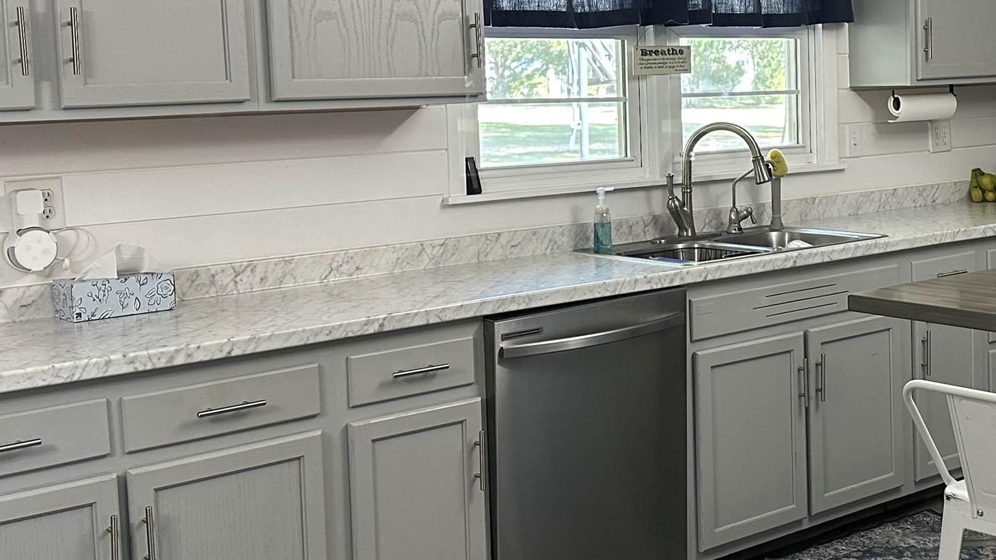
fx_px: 1452
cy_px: 182
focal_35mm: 55
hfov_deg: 36.8
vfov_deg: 21.7
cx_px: 768
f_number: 1.78
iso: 200
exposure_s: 1/60
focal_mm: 6.86
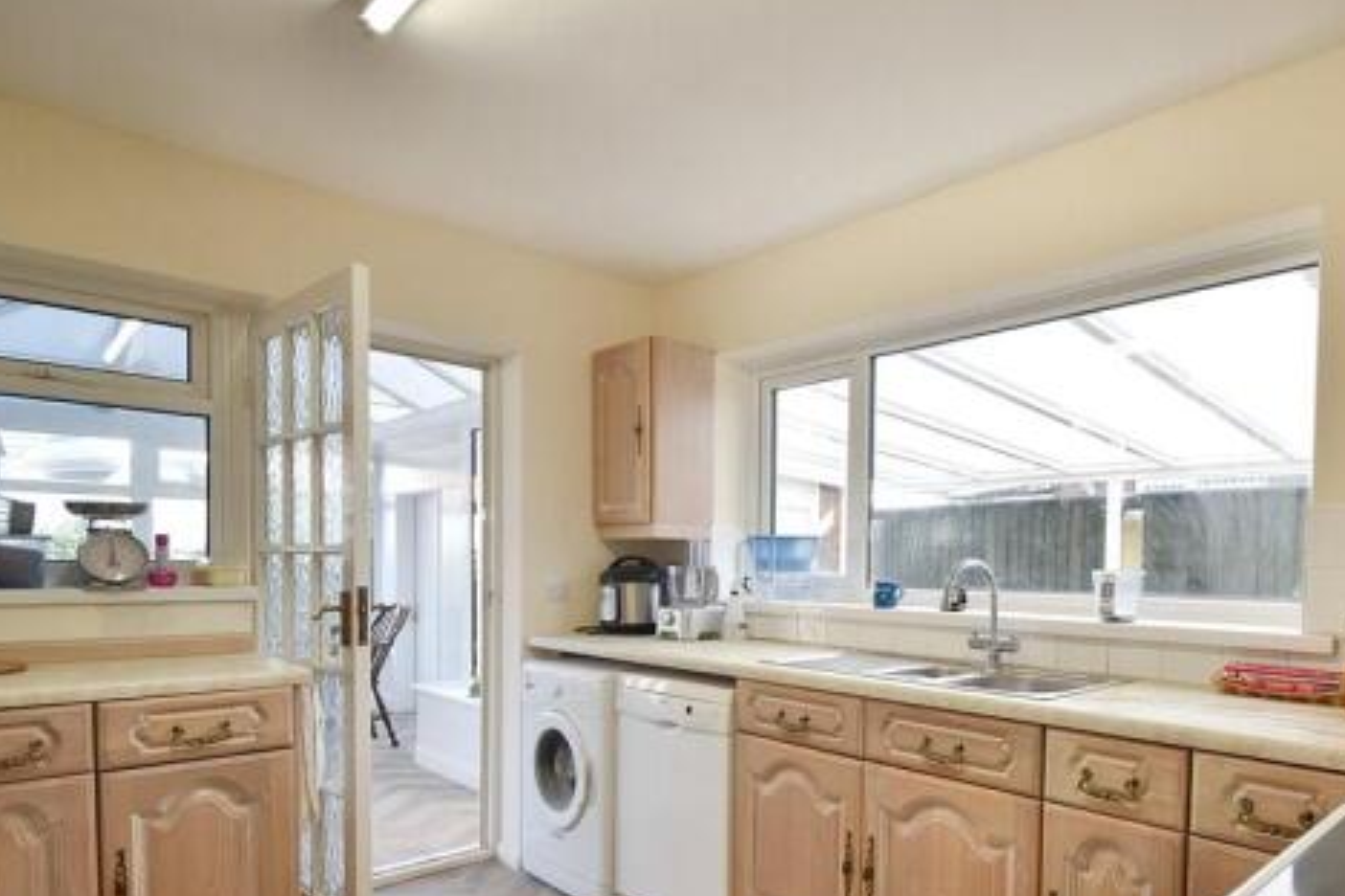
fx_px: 785
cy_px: 596
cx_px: 832
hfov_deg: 79.9
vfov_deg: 58.2
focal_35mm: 21
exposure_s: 1/60
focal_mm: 10
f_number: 4.5
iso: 100
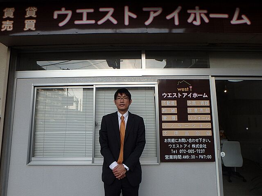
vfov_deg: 63.4
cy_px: 98
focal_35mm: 21
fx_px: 159
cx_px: 131
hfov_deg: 79.0
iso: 125
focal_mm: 3.7
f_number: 3.5
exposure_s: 1/500
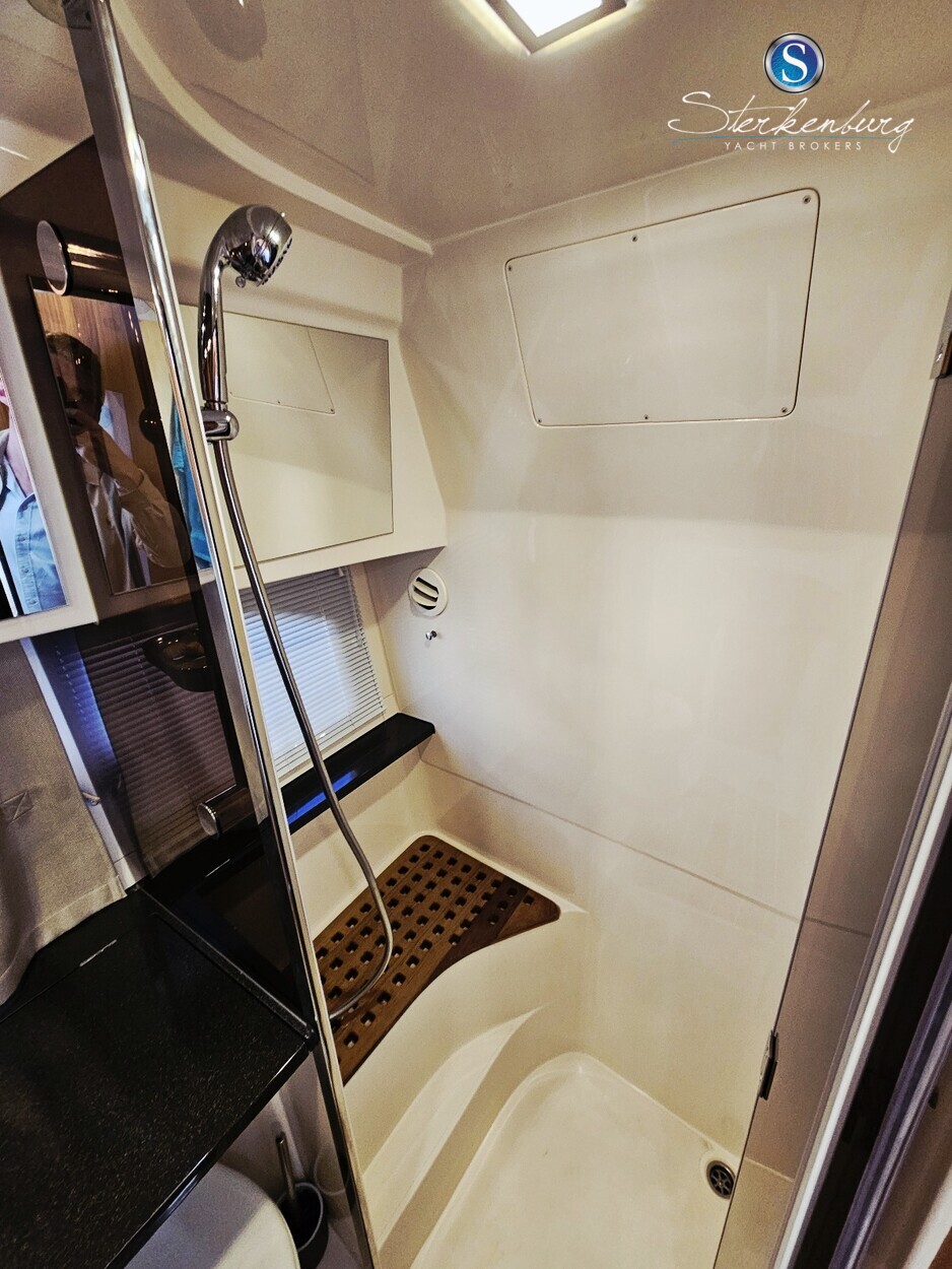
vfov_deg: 106.2
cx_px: 476
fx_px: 477
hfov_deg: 89.9
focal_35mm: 13
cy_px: 634
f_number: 2.2
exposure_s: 1/60.2
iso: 320
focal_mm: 2.2
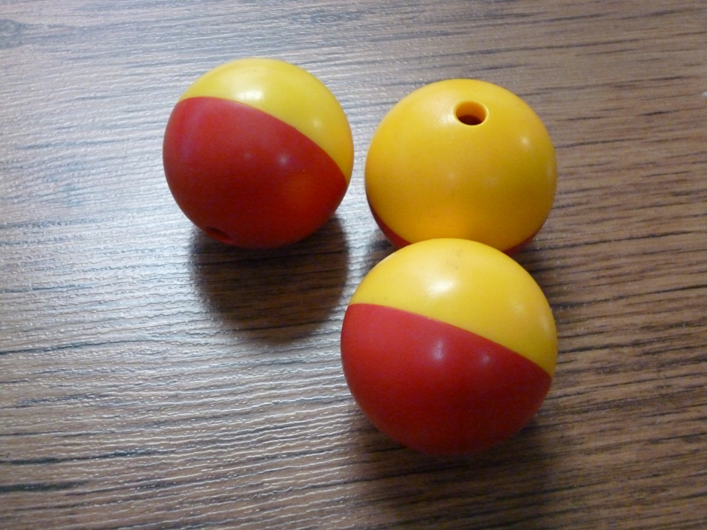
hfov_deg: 39.7
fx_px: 980
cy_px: 265
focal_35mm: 48
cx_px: 354
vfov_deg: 30.3
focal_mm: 8.6
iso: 800
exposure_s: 1/30
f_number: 4
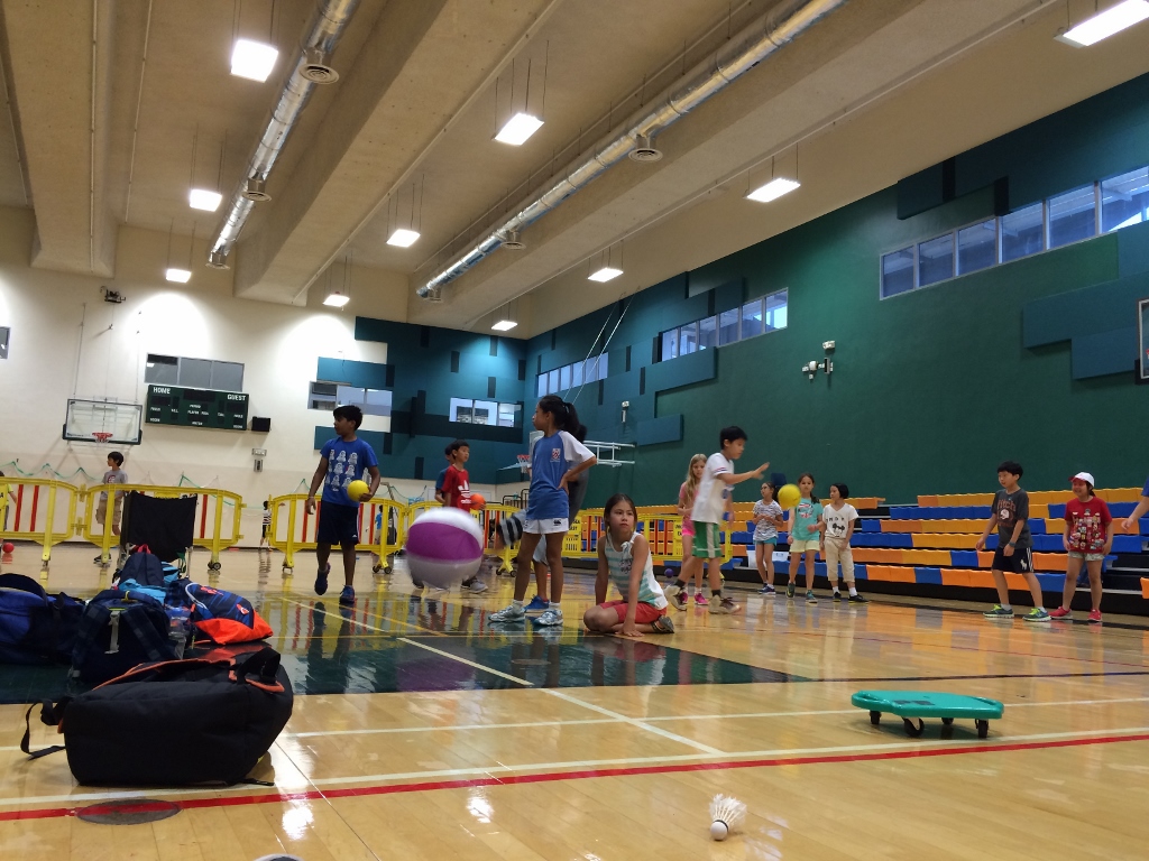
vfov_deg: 48.2
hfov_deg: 61.7
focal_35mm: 29
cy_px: 430
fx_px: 963
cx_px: 574
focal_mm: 4.15
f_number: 2.2
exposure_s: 1/33
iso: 125
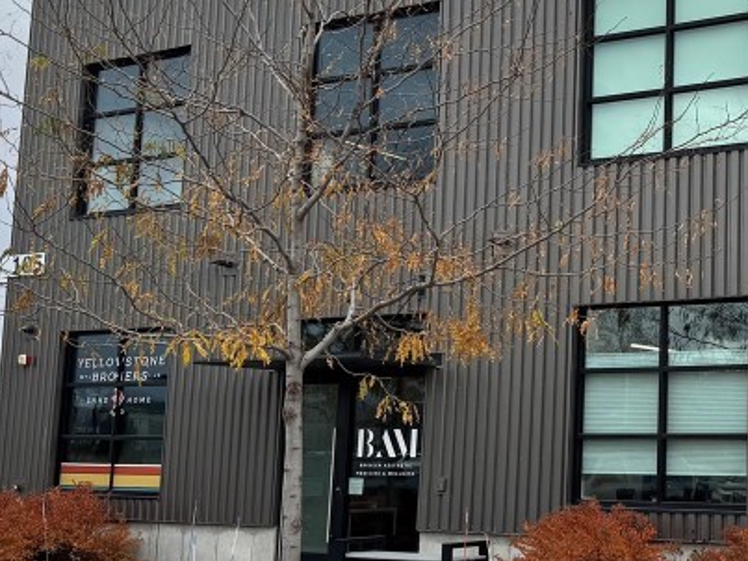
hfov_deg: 29.7
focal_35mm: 61
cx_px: 739
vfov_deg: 24.0
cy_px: 267
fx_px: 1318
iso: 80
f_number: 1.78
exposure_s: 1/1026
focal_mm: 6.76
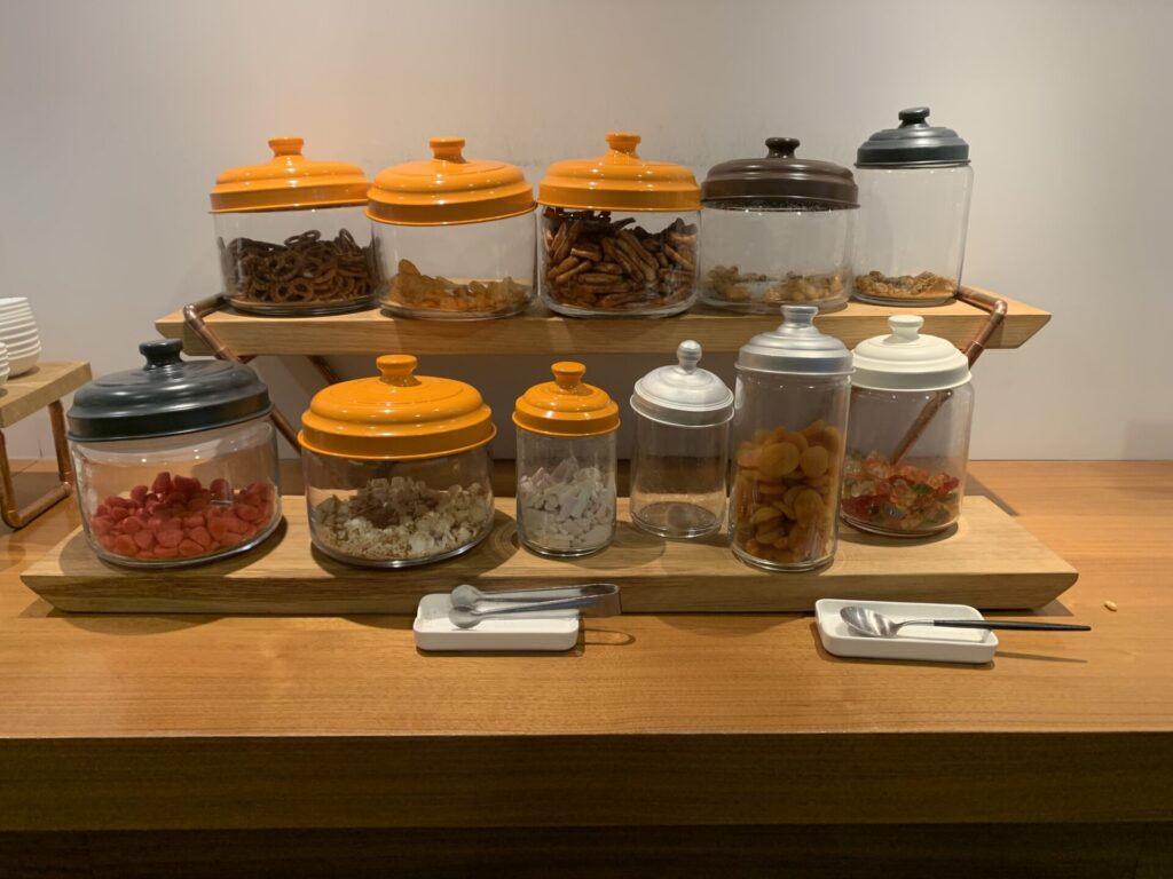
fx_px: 881
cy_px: 440
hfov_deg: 67.3
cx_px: 586
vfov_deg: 53.1
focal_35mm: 26
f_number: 1.8
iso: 64
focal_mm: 4.25
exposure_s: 1/44
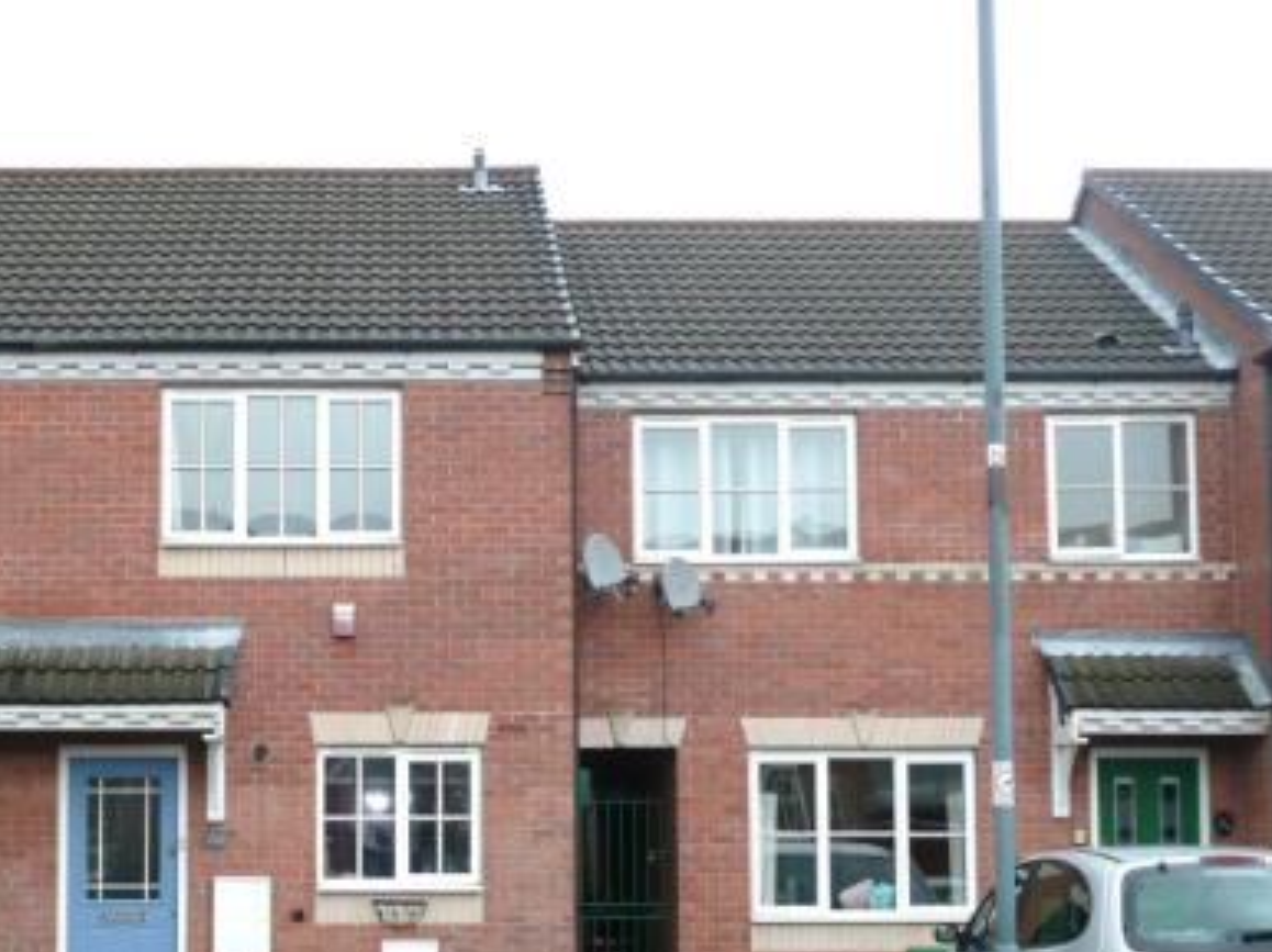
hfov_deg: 29.5
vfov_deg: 22.5
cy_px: 641
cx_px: 367
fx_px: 2387
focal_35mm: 65
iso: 100
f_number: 4
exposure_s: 1/125
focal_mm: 7
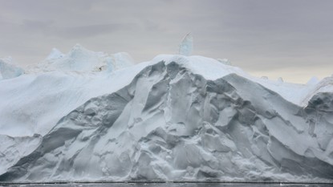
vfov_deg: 11.6
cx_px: 168
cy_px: 93
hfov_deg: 20.6
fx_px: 918
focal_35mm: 104
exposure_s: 1/800
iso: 400
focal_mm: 98
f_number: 7.1
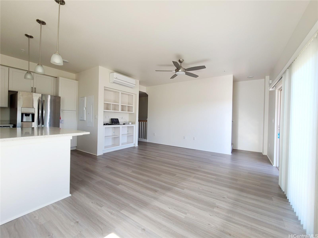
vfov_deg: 89.9
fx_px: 119
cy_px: 119
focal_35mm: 13
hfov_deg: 106.2
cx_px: 159
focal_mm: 2.2
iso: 100
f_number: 2.2
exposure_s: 1/119
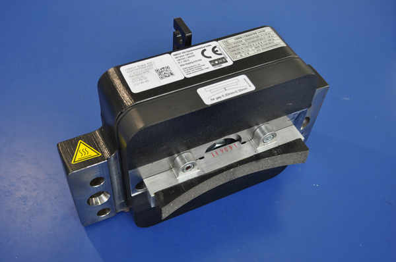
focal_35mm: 42
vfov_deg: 31.8
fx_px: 461
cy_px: 131
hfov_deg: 46.5
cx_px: 198
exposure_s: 1/80
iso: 400
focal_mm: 28
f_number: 4.5
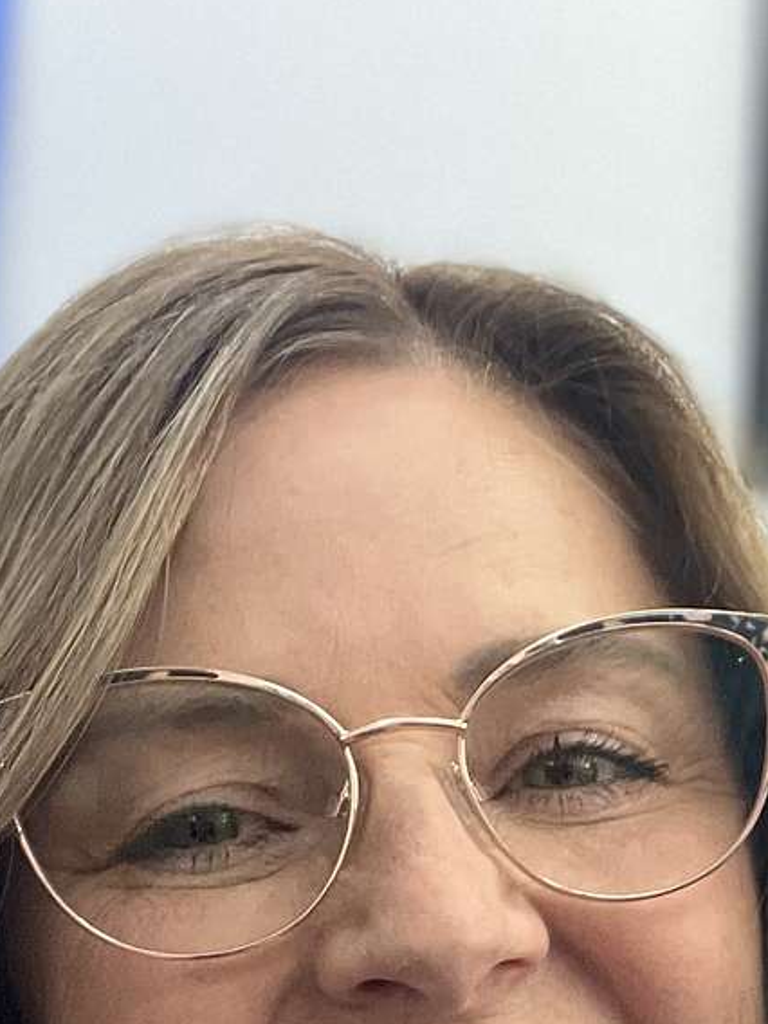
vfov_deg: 23.8
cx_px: 705
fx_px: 2248
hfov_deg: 19.0
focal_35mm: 76
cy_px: 1159
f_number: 2.2
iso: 400
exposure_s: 1/33
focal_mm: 2.71
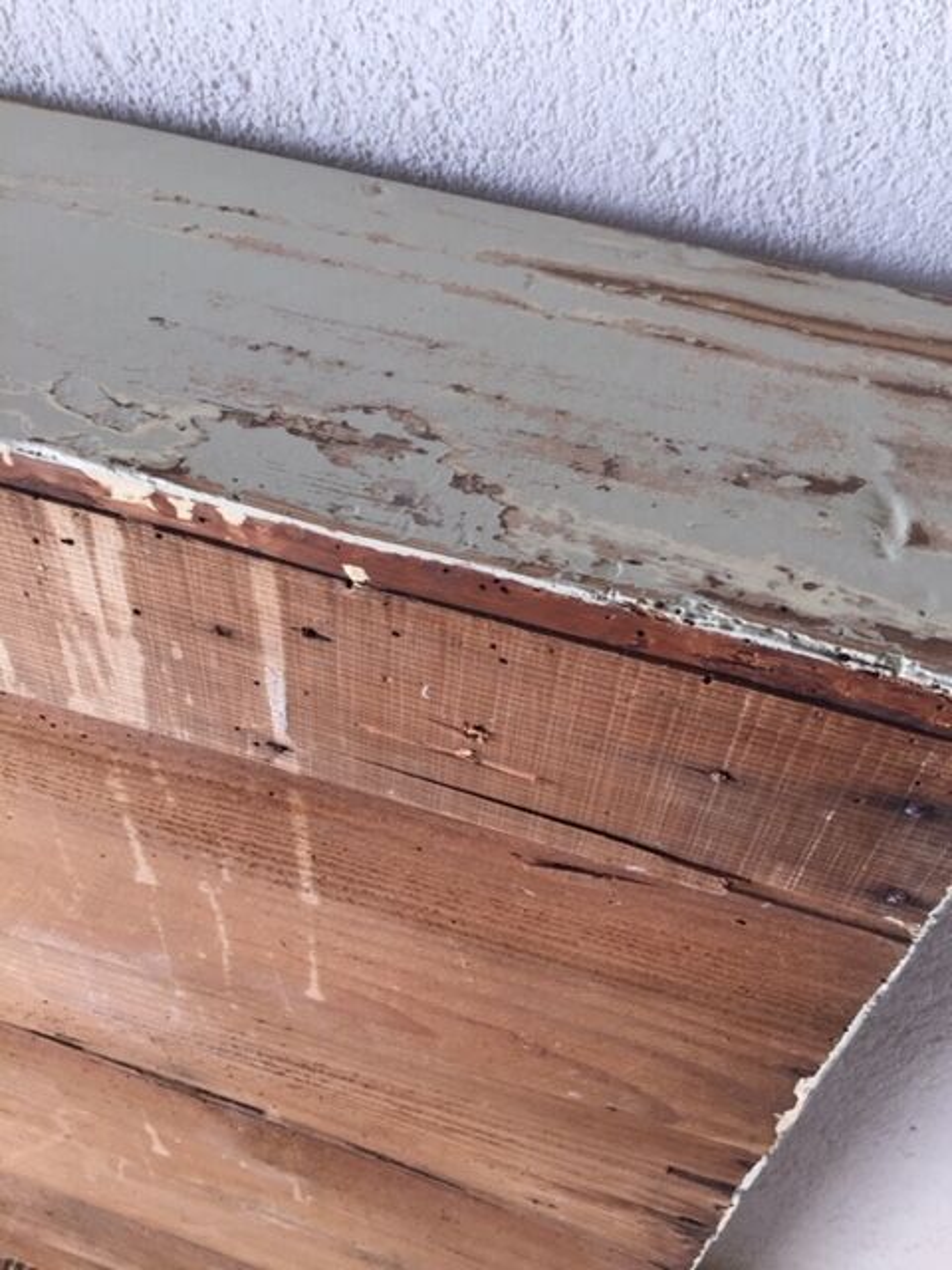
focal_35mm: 29
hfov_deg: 48.2
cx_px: 476
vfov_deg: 61.7
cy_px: 635
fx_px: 1063
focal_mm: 4.15
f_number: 2.2
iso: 32
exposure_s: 1/50
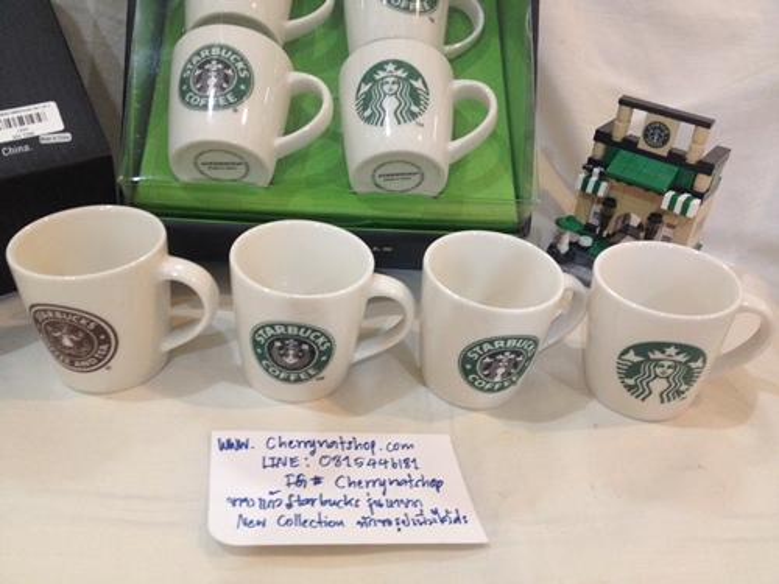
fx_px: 788
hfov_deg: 52.6
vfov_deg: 40.7
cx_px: 390
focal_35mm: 35
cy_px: 292
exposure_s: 1/20
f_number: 2.4
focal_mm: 4.28
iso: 200
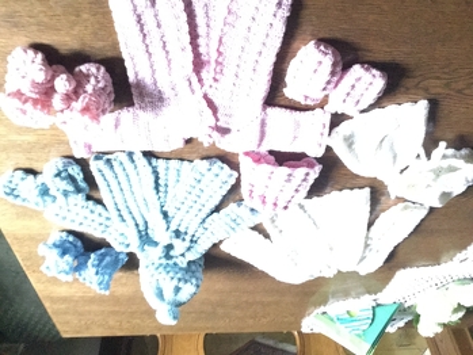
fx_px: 424
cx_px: 236
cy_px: 178
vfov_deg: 45.5
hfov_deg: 58.3
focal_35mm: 31
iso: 800
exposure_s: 1/15
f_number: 2.4
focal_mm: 3.3
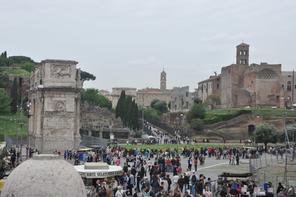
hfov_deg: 27.0
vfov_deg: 18.1
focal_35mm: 75
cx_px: 148
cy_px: 98
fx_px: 616
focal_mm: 50
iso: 1000
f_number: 13
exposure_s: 1/640
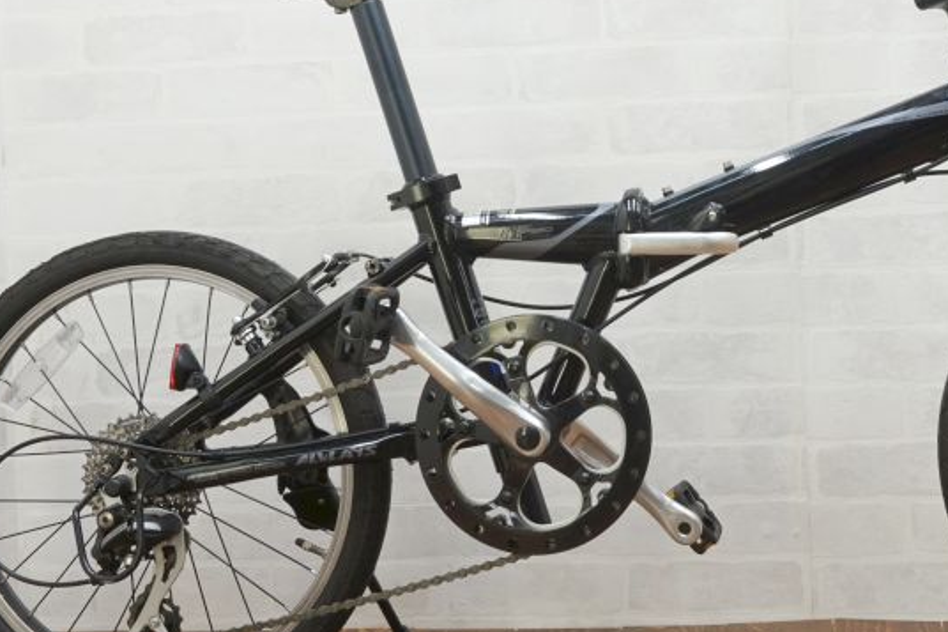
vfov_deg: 21.3
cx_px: 660
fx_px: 1658
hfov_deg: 31.6
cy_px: 126
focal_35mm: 63
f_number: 11
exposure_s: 1/13
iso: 250
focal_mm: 22
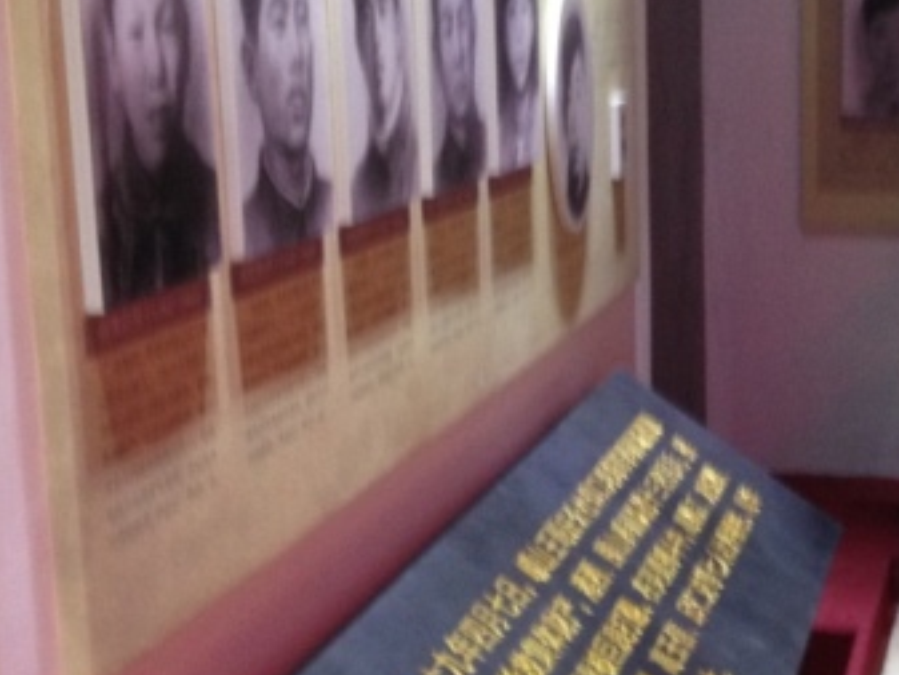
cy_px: 414
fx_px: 2208
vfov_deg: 17.4
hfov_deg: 22.2
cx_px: 874
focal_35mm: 85
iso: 200
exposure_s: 1/20
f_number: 2.4
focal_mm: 4.28
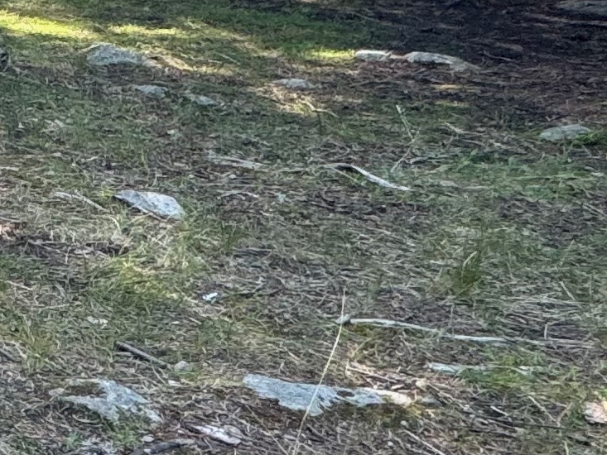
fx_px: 1350
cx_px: -817
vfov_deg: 19.1
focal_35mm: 77
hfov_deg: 15.3
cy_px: 181
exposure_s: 1/154
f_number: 2.2
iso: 40
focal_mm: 2.22
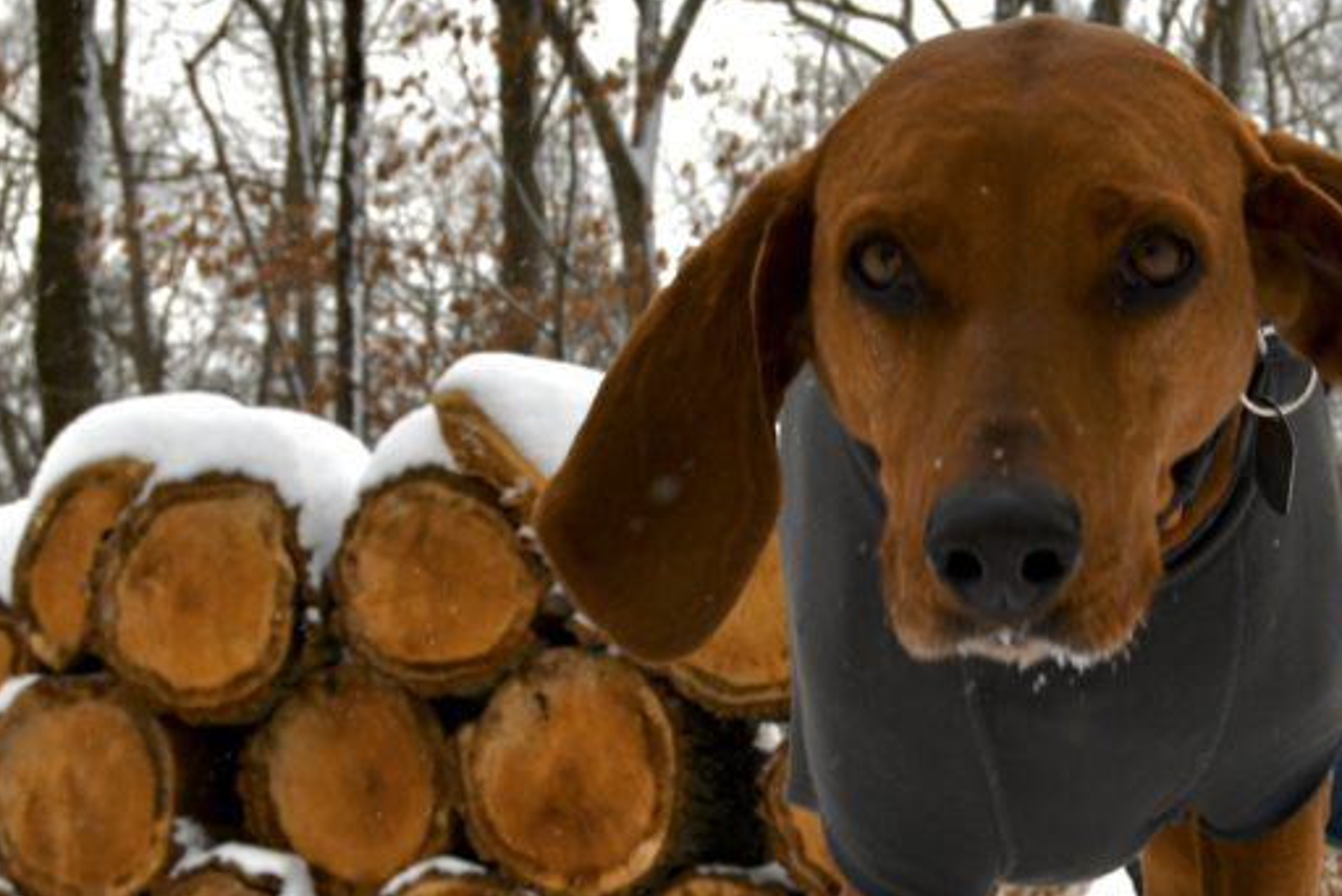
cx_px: 986
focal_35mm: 90
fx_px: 3357
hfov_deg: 22.4
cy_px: 638
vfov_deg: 15.2
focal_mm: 30
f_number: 9
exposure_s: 1/320
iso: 100
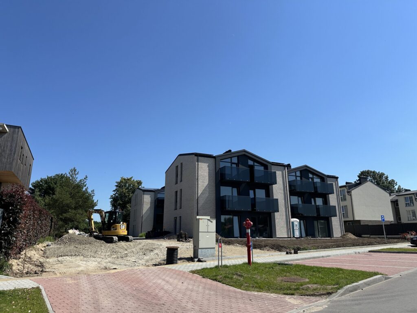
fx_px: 289
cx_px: 208
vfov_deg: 56.8
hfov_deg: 71.6
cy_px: 156
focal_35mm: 24
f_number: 1.78
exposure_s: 1/5848
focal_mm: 6.86
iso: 80
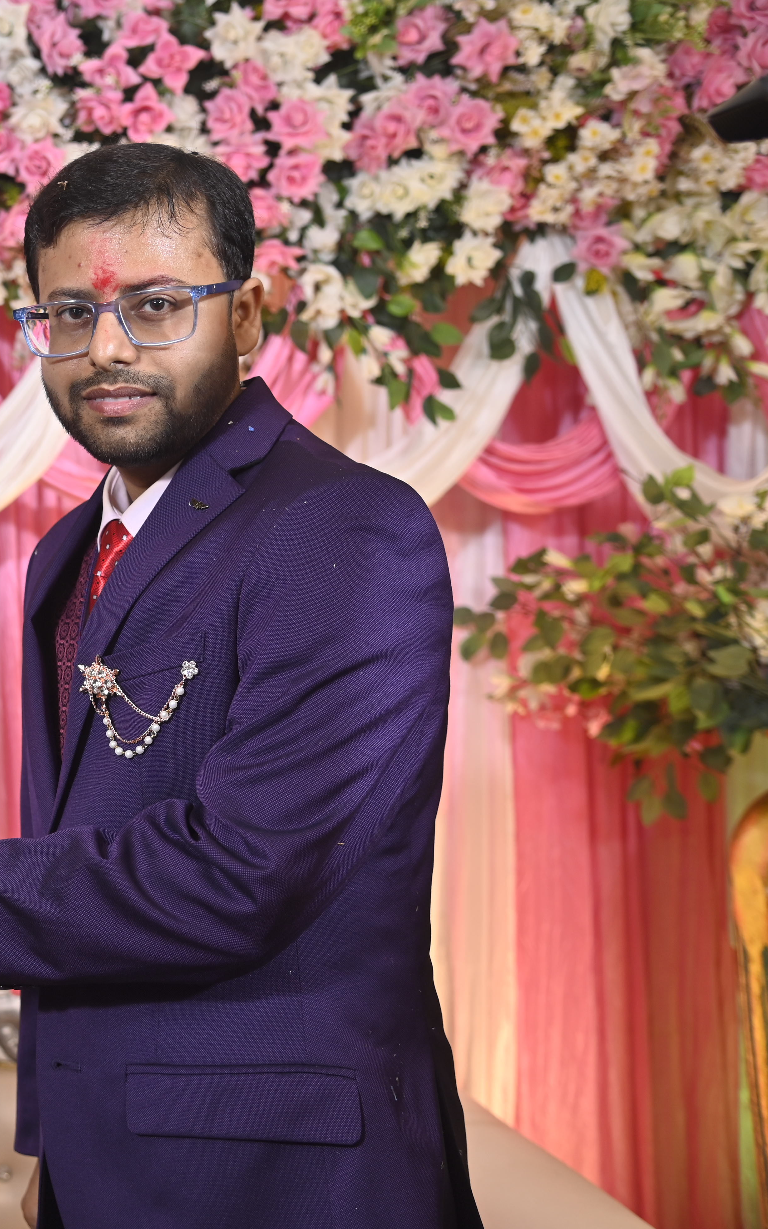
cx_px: -124
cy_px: 617
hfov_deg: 23.8
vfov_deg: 40.3
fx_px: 1675
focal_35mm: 50
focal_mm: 32
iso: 160
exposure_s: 1/160
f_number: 4
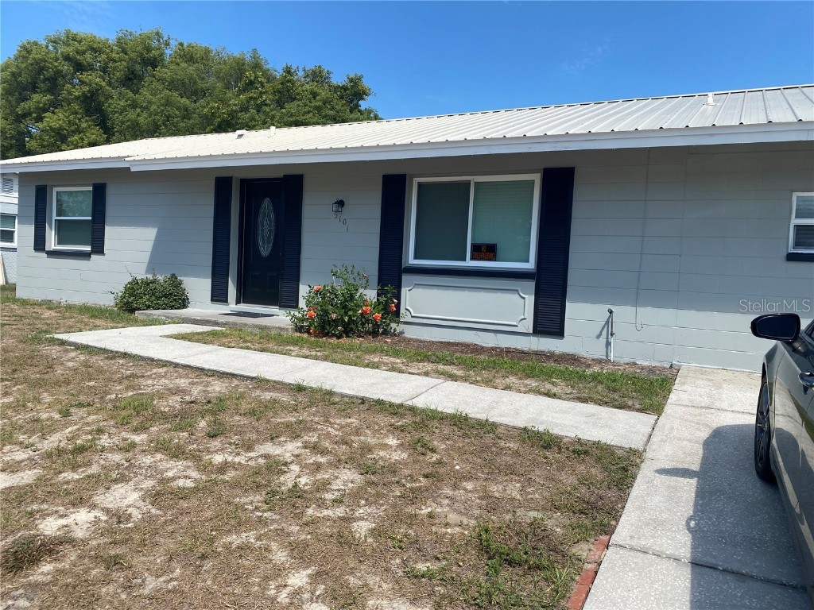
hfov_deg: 67.3
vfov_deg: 53.1
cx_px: 407
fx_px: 611
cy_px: 305
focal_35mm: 26
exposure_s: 1/2688
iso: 32
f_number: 1.8
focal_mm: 4.25
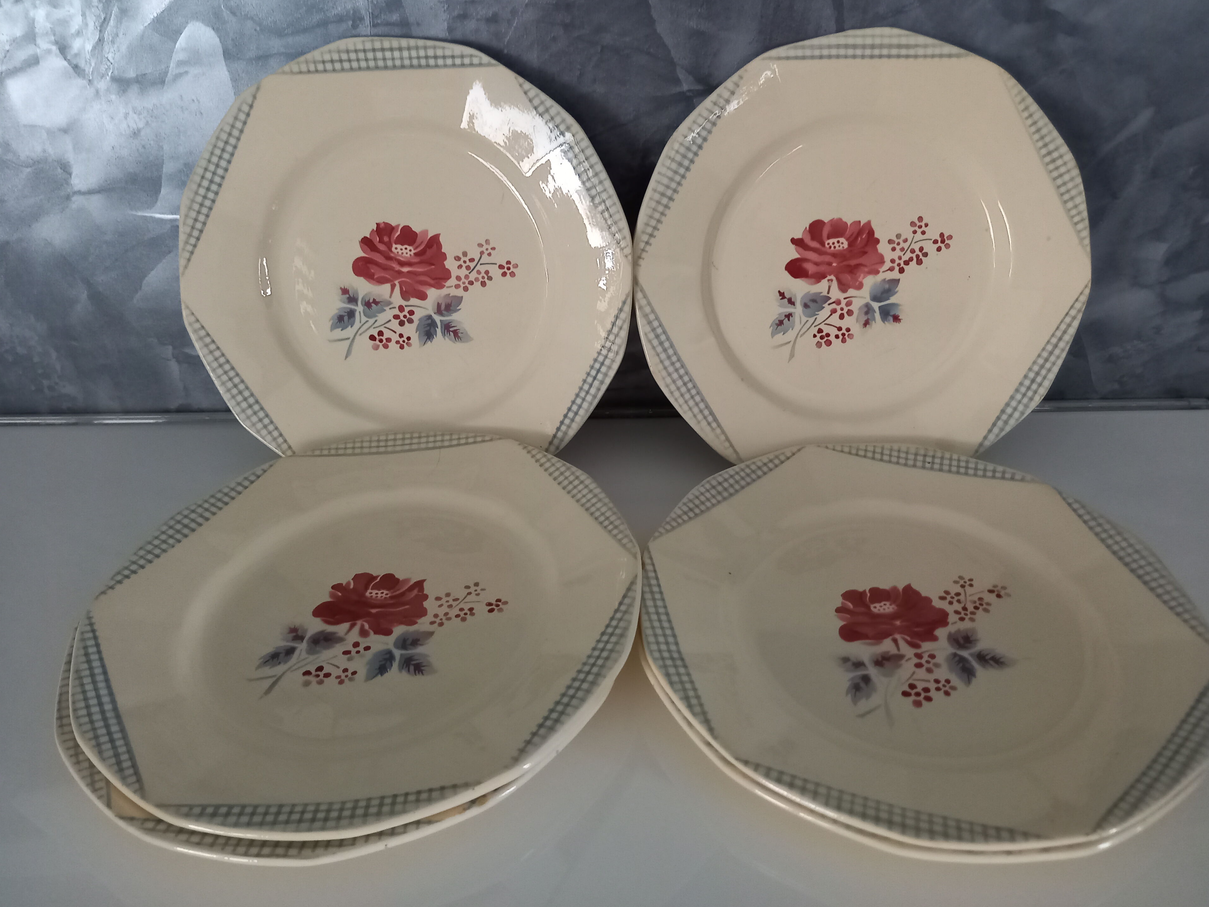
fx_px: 908
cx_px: 615
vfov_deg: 53.1
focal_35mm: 26
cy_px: 440
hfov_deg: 67.3
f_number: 2
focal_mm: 4.6
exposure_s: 1/25
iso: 1000
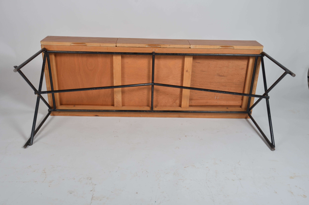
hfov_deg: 53.2
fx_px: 308
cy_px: 102
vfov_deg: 36.7
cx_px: 154
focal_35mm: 36
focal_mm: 24
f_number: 11
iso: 100
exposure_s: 1/125
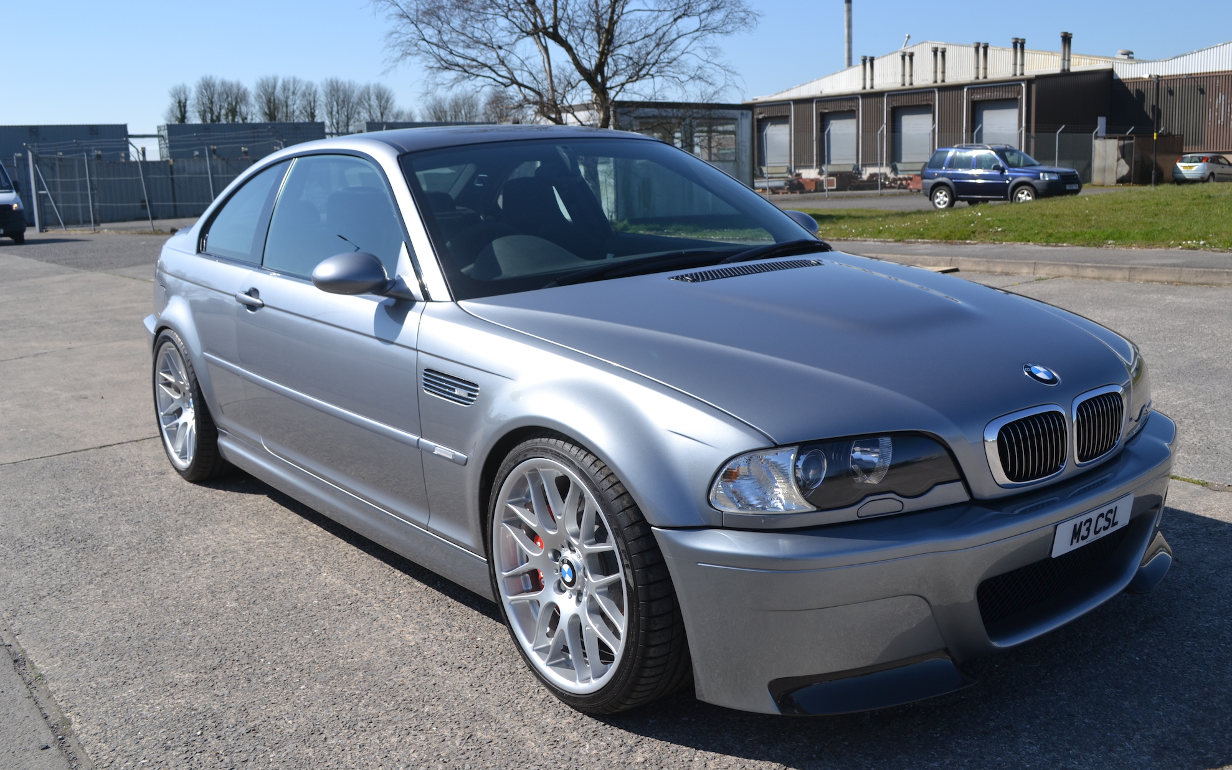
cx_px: 614
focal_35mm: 34
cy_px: 377
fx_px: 1142
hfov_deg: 56.7
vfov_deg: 37.3
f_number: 8
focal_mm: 22
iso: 100
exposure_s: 1/250
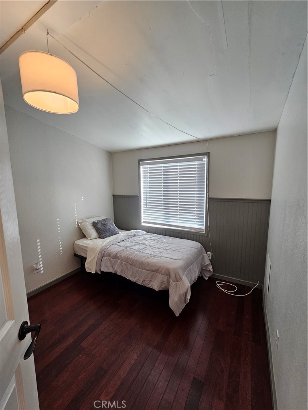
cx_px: 154
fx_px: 154
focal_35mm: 13
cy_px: 205
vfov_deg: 106.2
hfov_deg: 89.9
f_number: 2.2
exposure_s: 1/60
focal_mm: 2.2
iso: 80
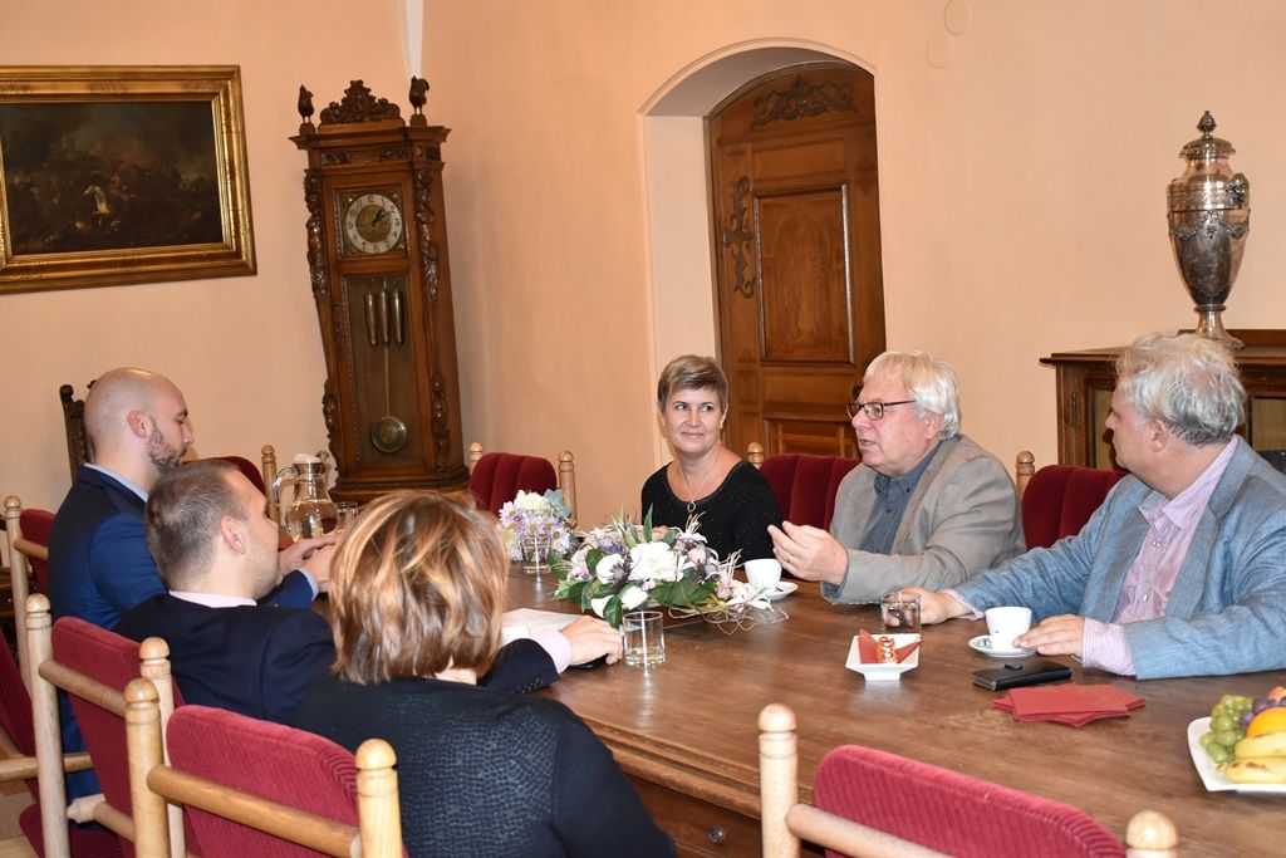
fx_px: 1715
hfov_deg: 41.1
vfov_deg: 28.1
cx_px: 643
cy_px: 429
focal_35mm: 48
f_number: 4.5
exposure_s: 1/60
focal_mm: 32
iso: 1400
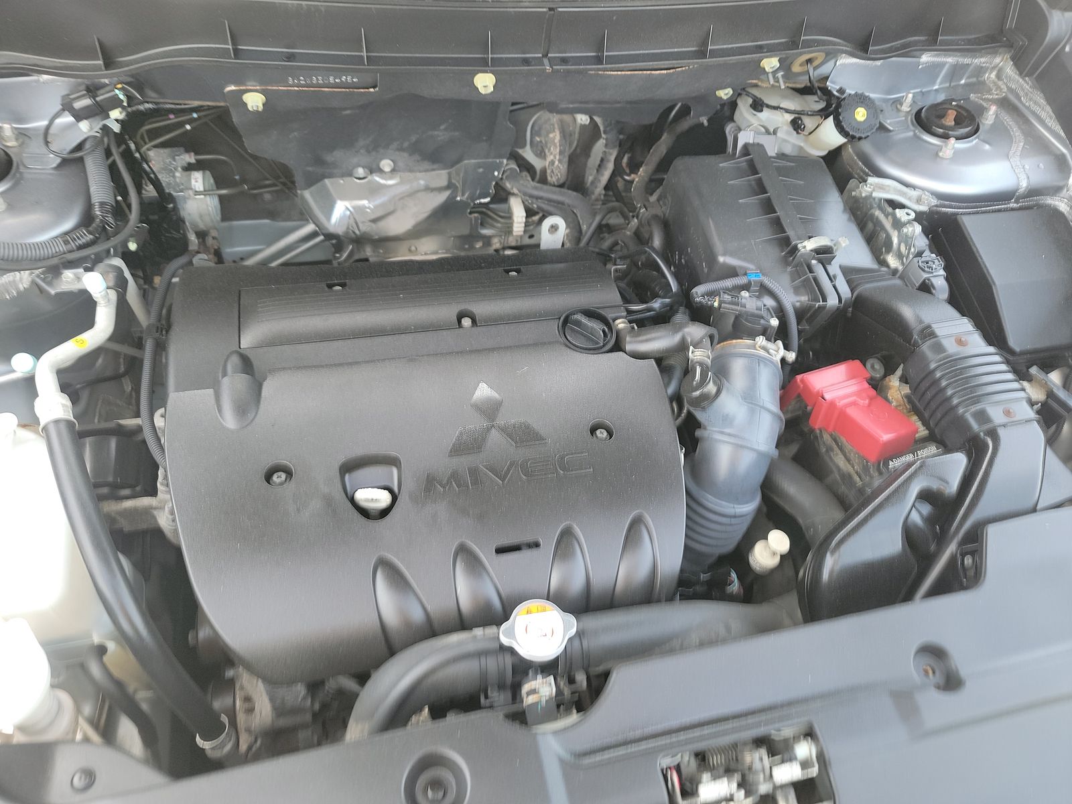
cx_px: 536
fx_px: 743
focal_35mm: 24
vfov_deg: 56.8
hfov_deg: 71.6
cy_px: 402
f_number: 1.8
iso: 101
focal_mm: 6.7
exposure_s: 1/59
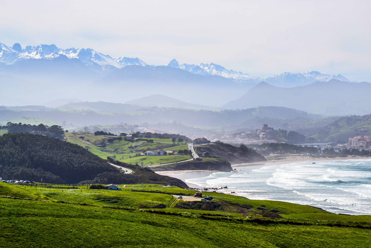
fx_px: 1314
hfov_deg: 16.1
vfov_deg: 10.8
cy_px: 124
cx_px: 186
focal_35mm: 128
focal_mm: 85
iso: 200
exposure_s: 1/500
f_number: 11
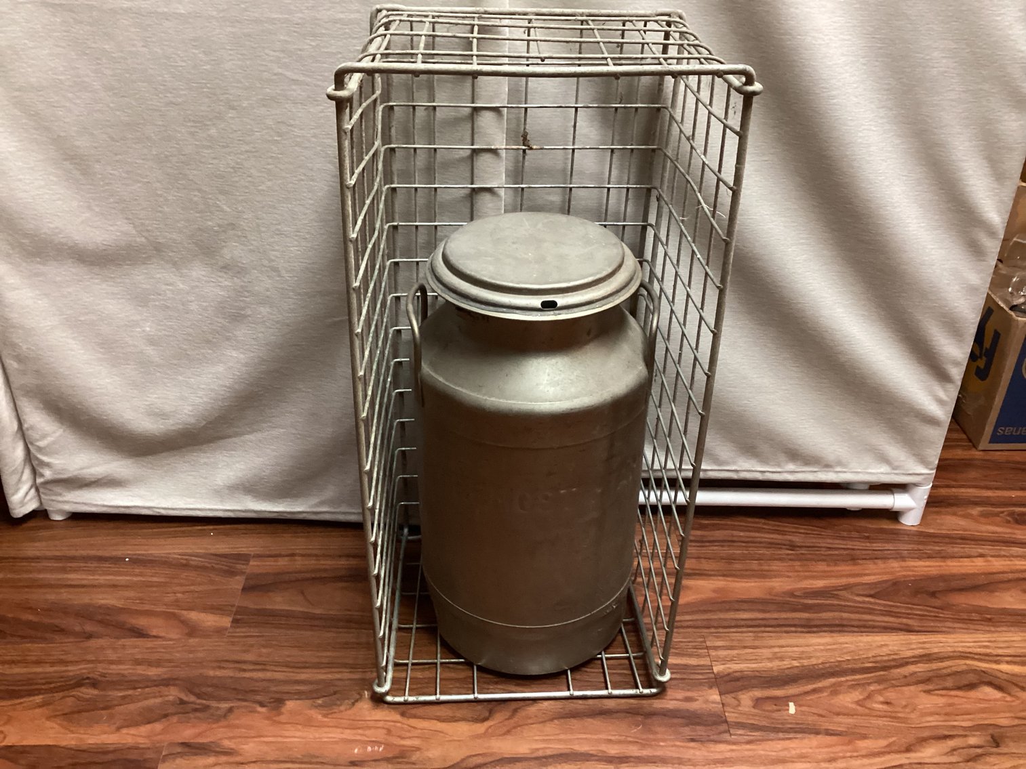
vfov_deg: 45.4
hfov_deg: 58.3
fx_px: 919
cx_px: 513
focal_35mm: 31
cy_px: 384
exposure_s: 1/30
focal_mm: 3.3
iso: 320
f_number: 2.4
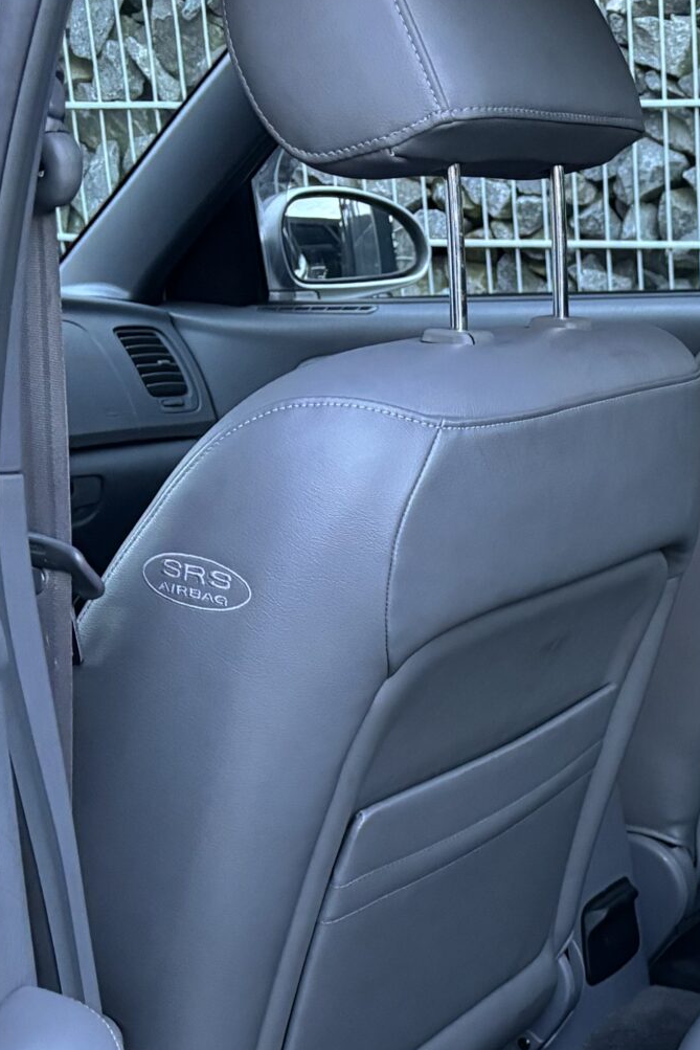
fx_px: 2012
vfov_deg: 28.4
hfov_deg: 18.1
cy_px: 891
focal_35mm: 69
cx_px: 959
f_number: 1.6
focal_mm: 5.96
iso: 400
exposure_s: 1/60
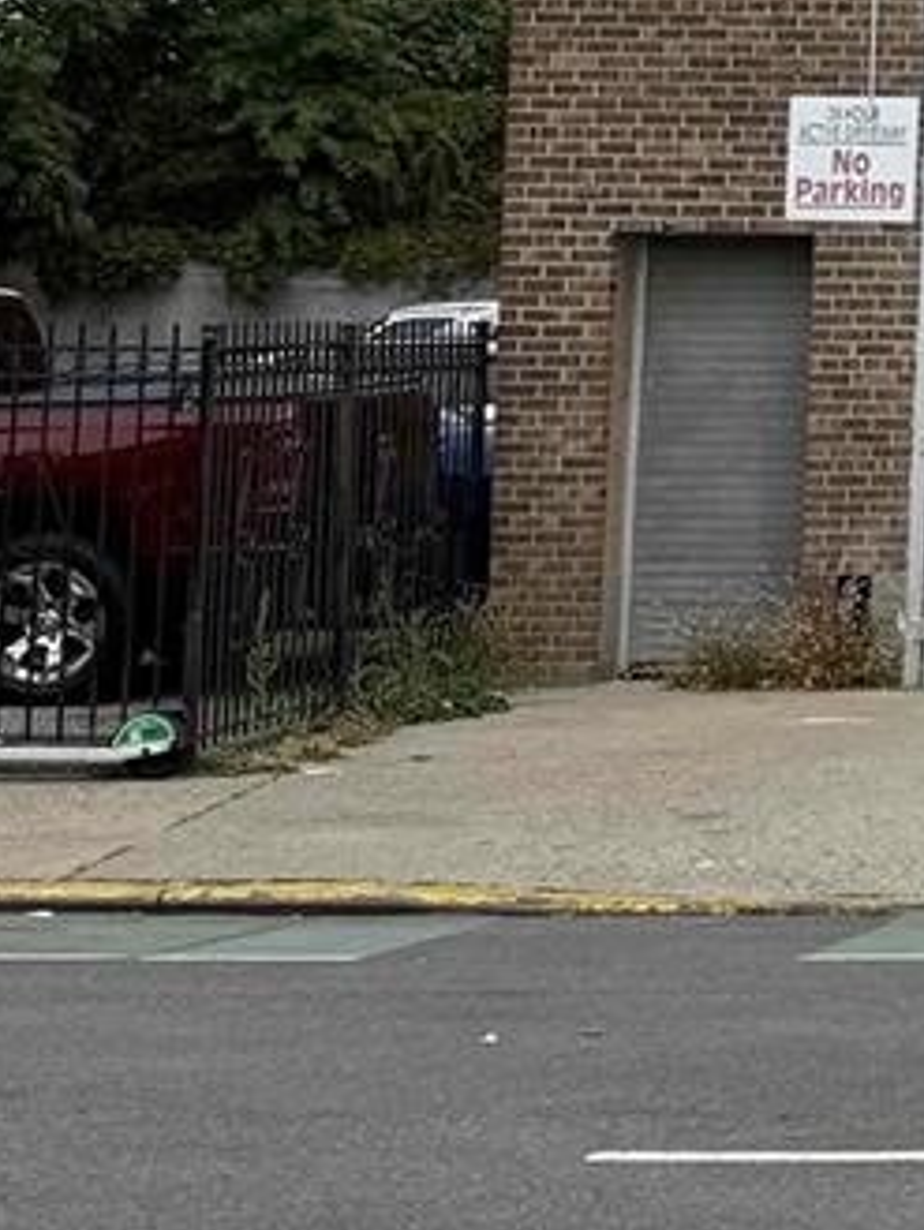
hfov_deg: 11.4
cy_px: -22
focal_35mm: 112
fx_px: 3984
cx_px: 2072
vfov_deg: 17.1
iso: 80
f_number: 1.78
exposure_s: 1/5714
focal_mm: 6.76
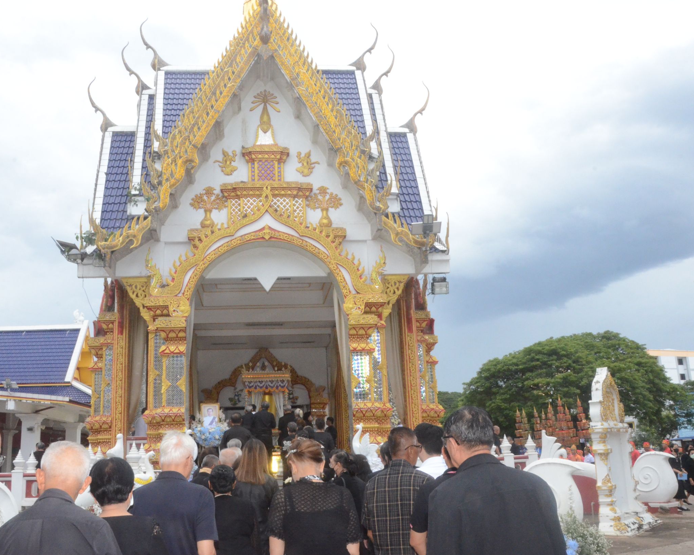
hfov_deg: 57.1
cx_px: 326
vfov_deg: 47.1
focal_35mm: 31
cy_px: 275
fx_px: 637
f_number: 22
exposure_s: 1/250
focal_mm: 18
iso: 3200
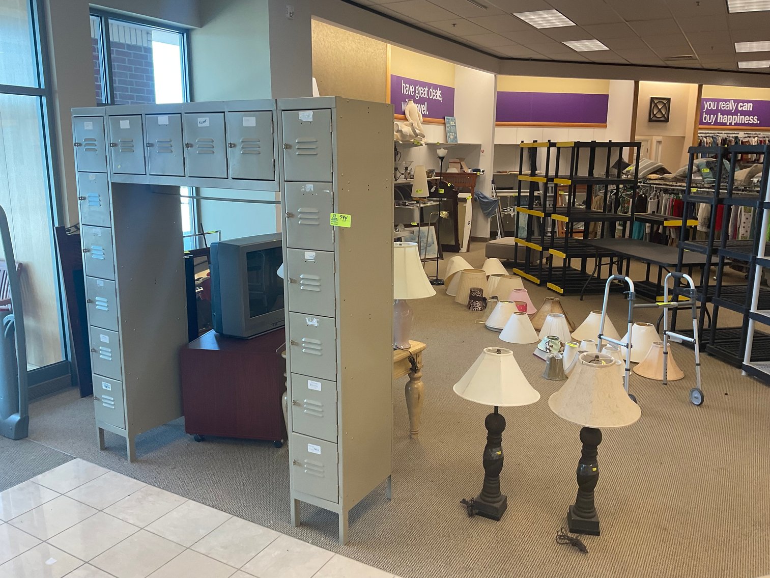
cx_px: 385
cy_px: 289
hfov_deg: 61.7
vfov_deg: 48.2
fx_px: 645
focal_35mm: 29
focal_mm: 3
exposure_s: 1/60
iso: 40
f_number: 1.8
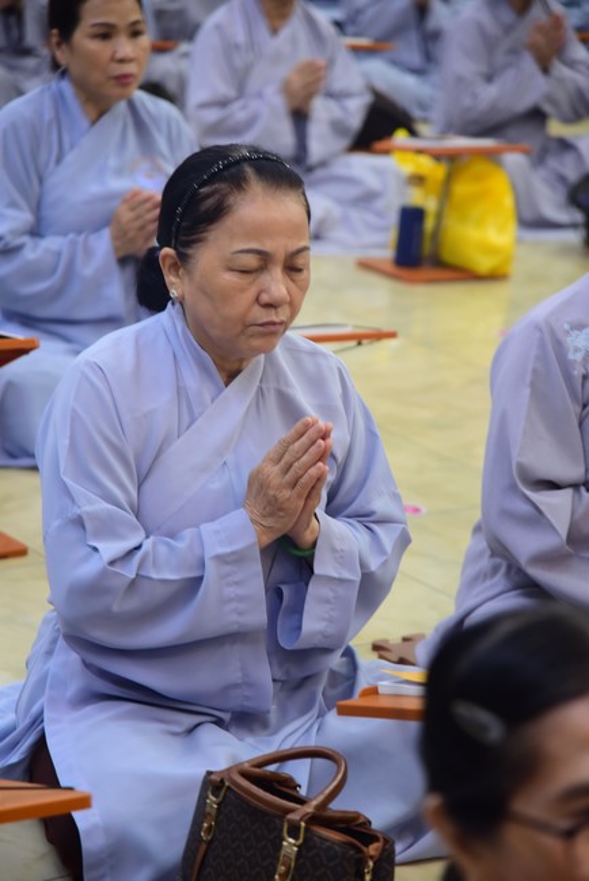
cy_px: 440
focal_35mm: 120
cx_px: 294
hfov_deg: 11.4
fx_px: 2942
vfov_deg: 17.1
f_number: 4.5
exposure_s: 1/40
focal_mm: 120
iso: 2000
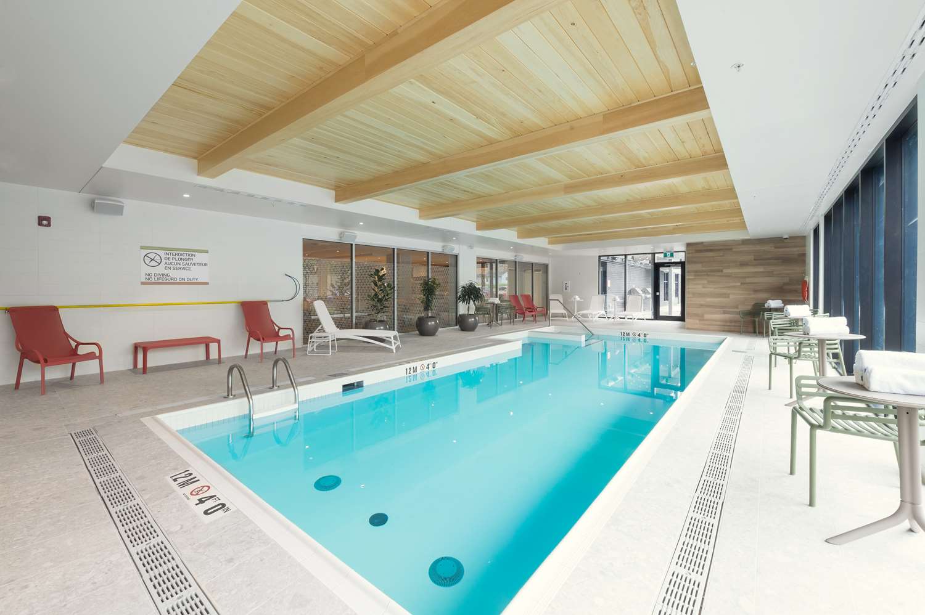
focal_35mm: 14
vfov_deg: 81.1
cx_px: 462
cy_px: 308
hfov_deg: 104.3
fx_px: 359
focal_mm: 14
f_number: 13
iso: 200
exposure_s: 1/4
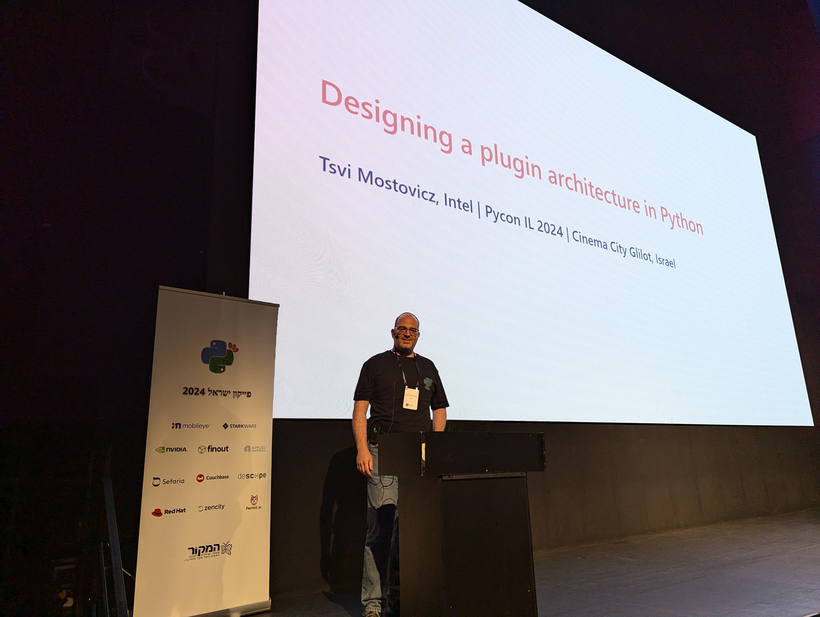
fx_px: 569
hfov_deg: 71.5
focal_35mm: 24
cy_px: 308
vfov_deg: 56.9
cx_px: 410
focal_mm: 6.81
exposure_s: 1/100
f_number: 1.85
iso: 316
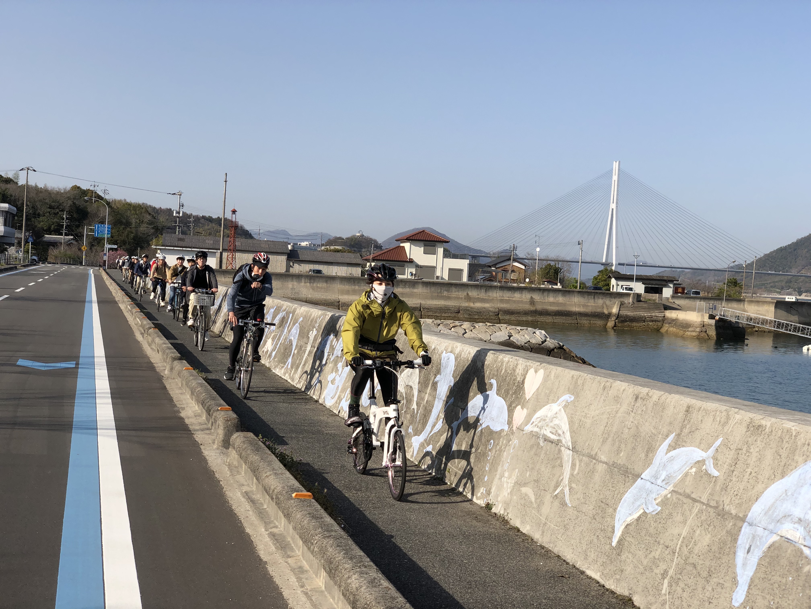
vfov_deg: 28.0
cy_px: 304
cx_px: 406
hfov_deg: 36.8
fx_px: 1218
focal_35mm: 52
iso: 16
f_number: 2.4
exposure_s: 1/1230
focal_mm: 6
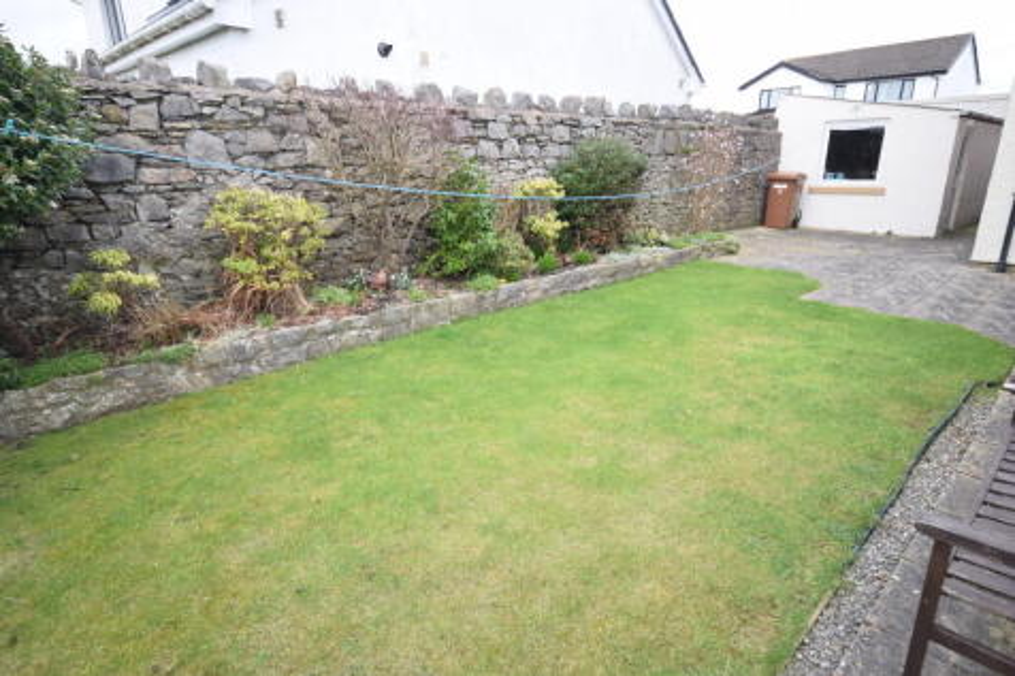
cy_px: 338
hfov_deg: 85.4
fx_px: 550
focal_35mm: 20
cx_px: 508
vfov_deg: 63.2
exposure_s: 1/160
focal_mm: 13
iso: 400
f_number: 7.1
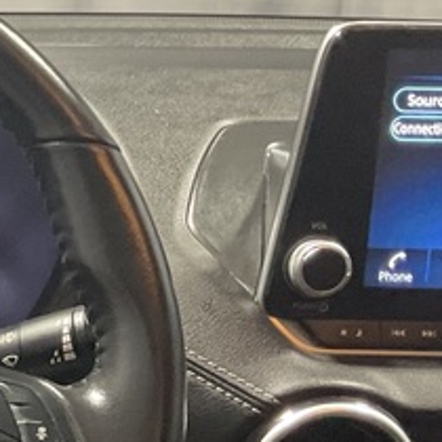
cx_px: -400
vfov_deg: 14.7
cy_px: 415
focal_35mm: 117
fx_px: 1690
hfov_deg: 13.2
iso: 160
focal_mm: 3
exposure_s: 1/50
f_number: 1.8
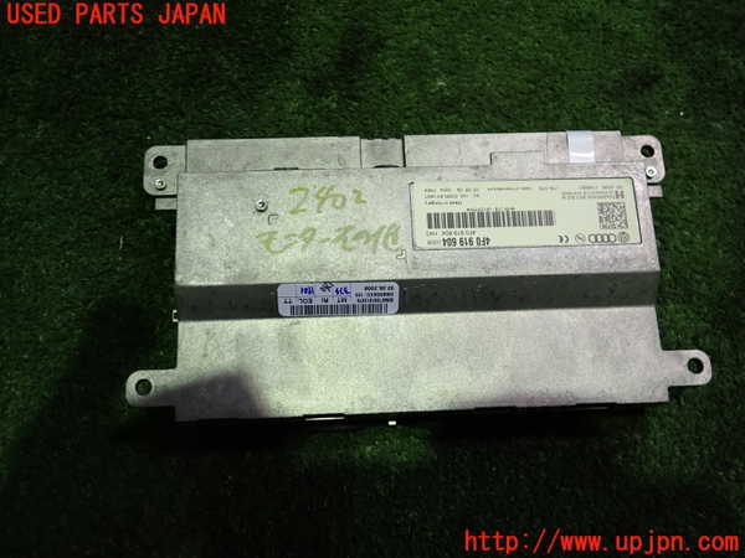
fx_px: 646
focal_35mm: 30
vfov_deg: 46.8
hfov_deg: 60.0
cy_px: 279
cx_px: 372
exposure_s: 1/30
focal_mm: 5.4
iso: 200
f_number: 2.3
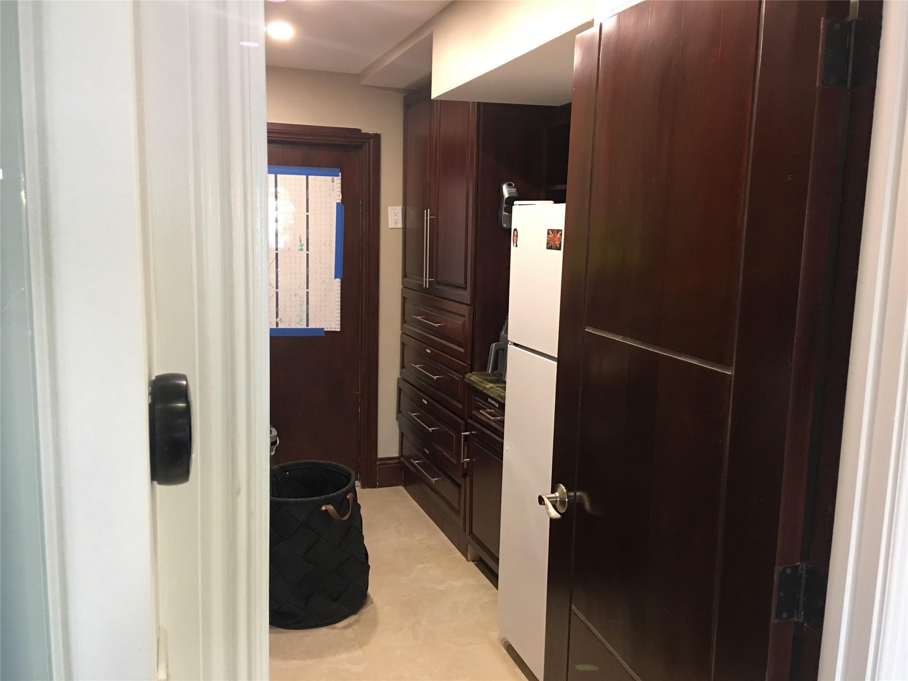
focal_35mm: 29
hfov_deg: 61.7
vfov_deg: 48.2
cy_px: 340
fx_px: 761
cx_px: 454
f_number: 2.2
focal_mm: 4.15
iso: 80
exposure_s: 1/15
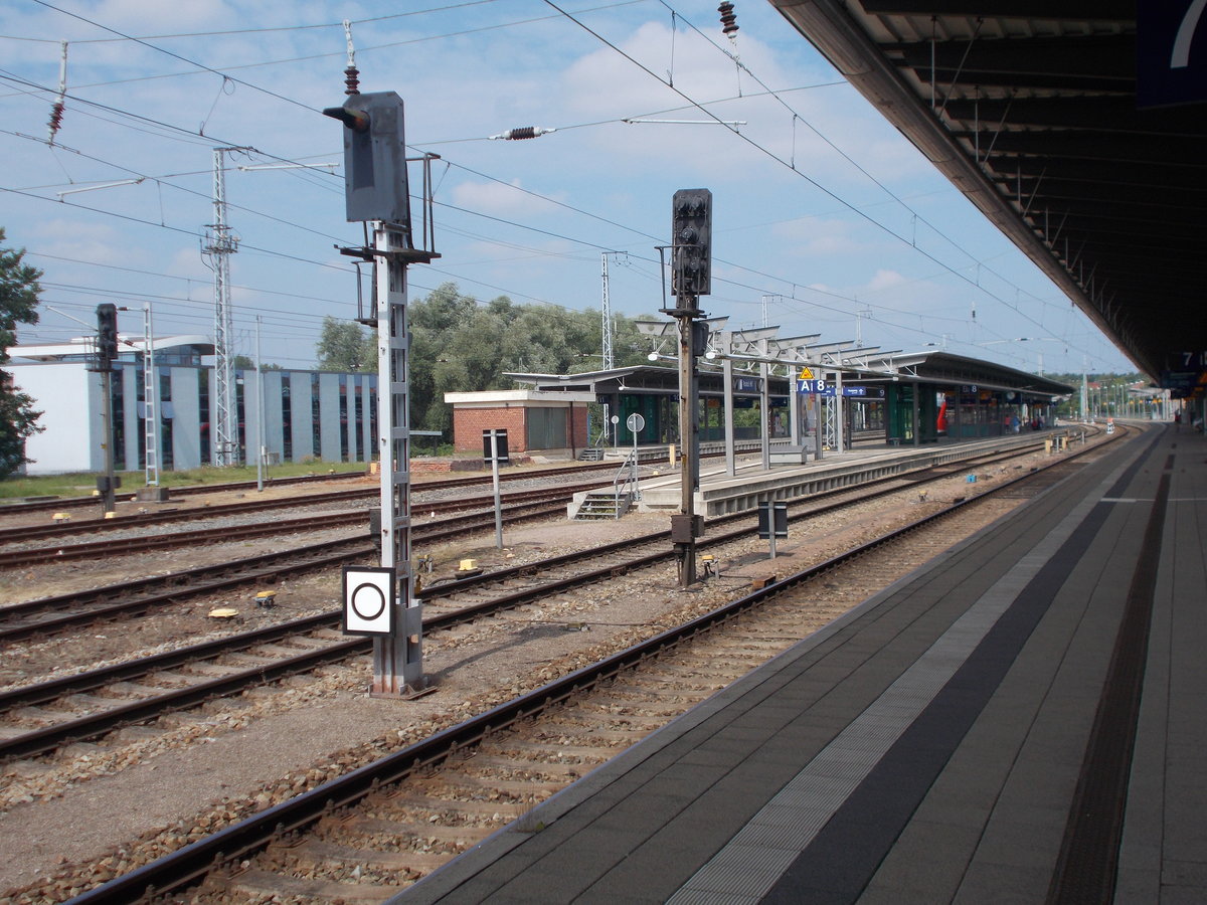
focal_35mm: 44
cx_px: 604
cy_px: 452
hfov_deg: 42.9
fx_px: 1534
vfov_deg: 32.9
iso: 80
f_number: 10.6
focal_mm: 7.9
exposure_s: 1/125
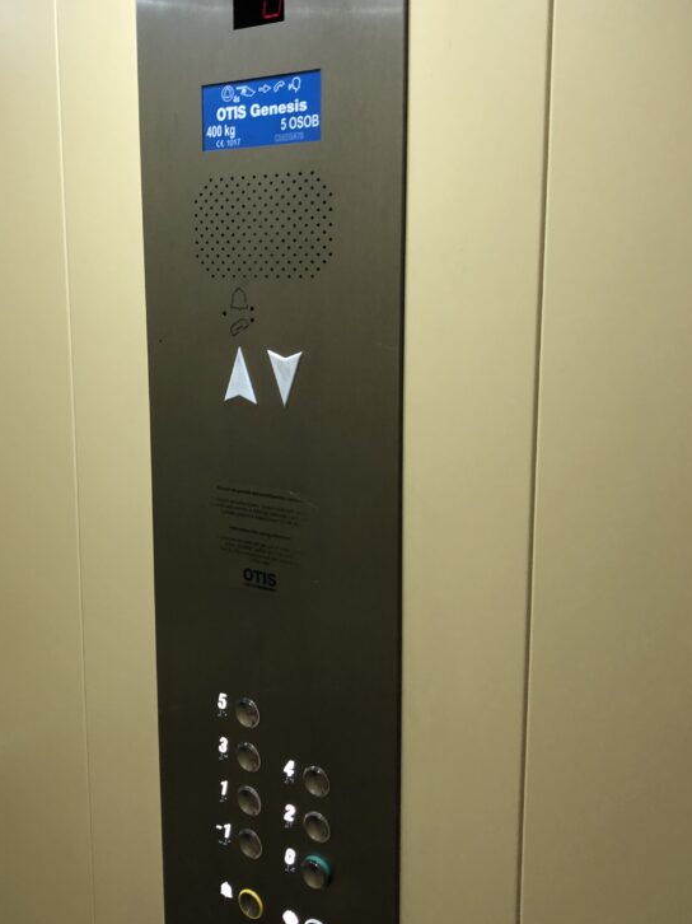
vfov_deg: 51.3
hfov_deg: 39.5
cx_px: 277
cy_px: 430
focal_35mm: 36
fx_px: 960
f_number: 1.8
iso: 50
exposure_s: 1/15
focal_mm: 3.99
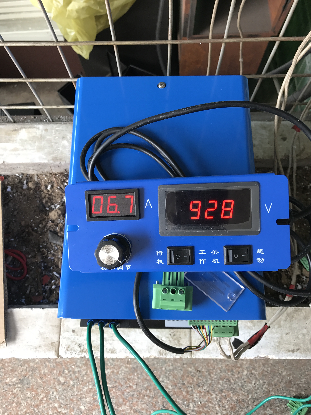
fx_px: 335
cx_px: 156
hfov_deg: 49.7
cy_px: 208
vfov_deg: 63.4
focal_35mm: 28
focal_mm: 3.99
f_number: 1.8
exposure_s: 1/50
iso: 25
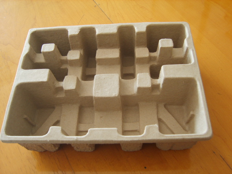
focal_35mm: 35
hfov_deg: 52.6
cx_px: 116
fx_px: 235
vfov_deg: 40.7
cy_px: 87
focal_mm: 7.4
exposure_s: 1/30
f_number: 2.8
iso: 82
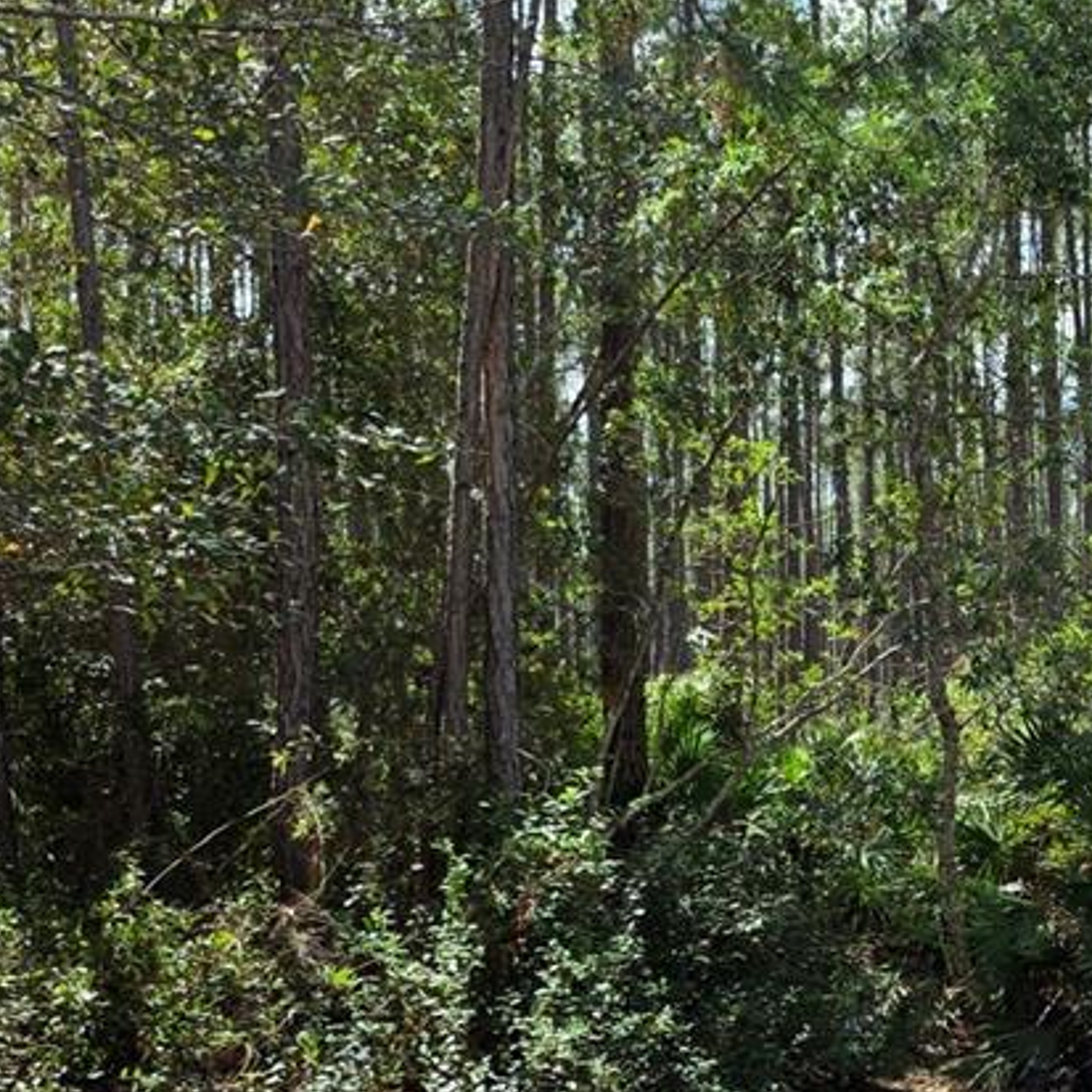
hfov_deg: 28.1
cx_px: 960
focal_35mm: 59
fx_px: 2106
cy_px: 674
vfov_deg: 29.0
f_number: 1.7
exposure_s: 1/2859
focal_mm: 6.25
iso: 80
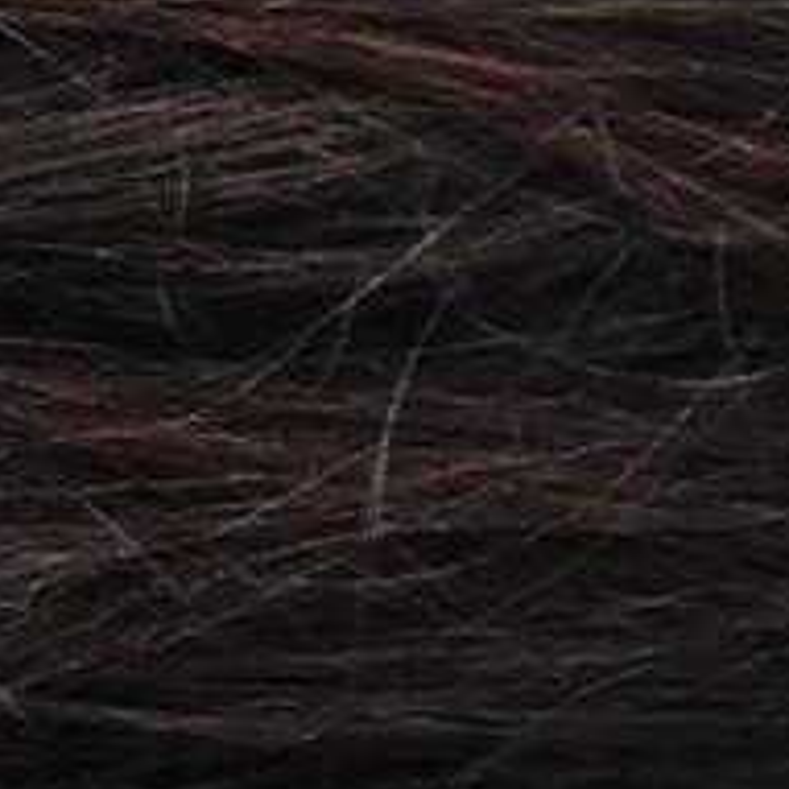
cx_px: -182
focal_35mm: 926
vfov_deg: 1.9
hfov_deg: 1.9
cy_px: 432
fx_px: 23882
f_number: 5
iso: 2500
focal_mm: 145
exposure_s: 1/2500
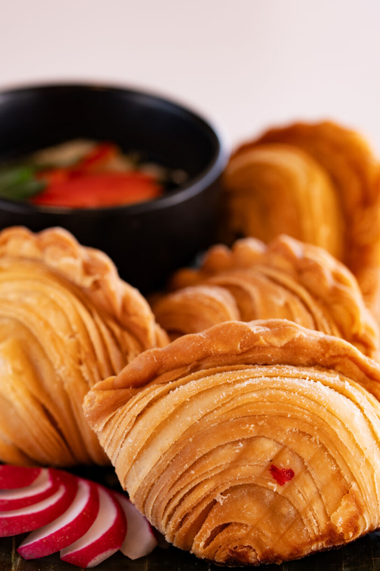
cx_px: 163
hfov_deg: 10.6
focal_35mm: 129
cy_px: 312
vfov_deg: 15.9
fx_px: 2042
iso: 250
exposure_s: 1/60
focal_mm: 90
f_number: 4.5
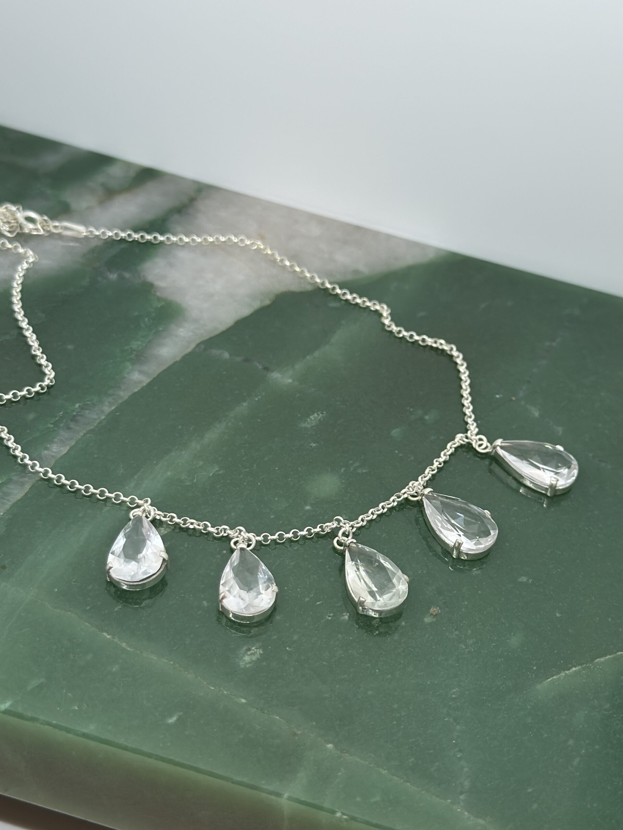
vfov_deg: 39.7
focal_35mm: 48
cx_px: 312
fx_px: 1152
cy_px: 415
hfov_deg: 30.3
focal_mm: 6.86
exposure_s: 1/215
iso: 80
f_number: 1.78
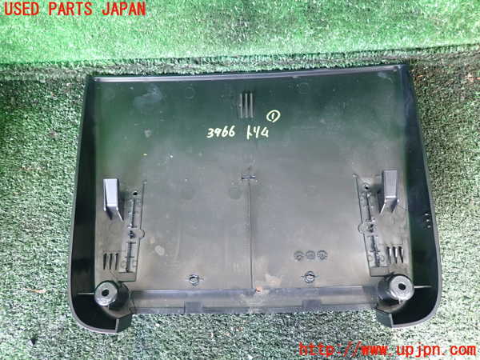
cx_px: 240
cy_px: 180
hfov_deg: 69.4
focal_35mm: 25
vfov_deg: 54.9
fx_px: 347
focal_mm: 4.5
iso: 320
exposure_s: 1/30
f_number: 2
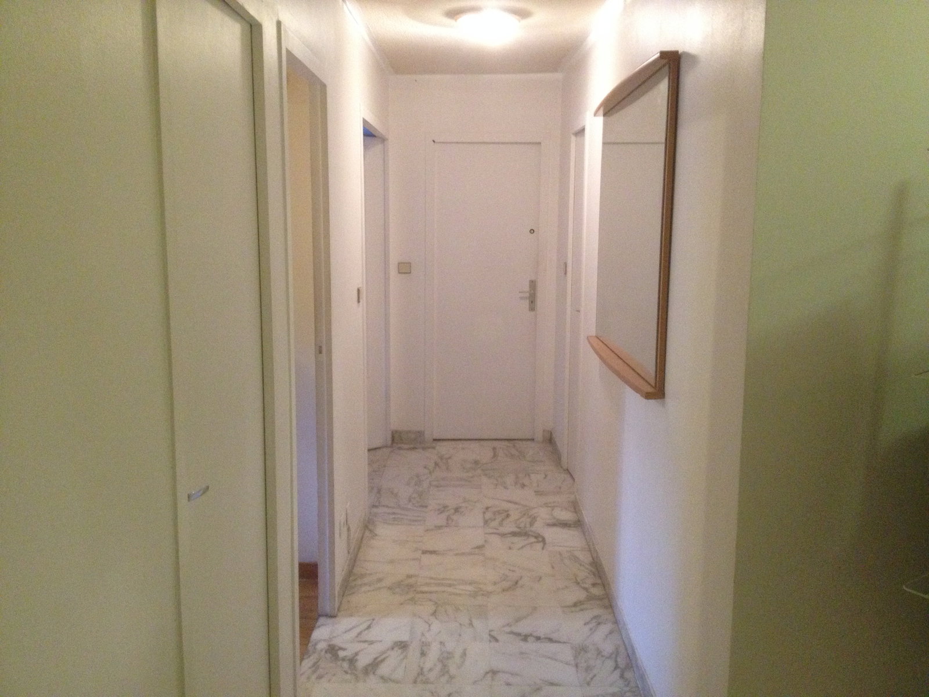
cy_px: 348
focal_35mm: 35
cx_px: 464
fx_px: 939
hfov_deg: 52.6
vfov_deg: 40.7
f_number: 2.4
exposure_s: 1/20
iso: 400
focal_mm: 4.28
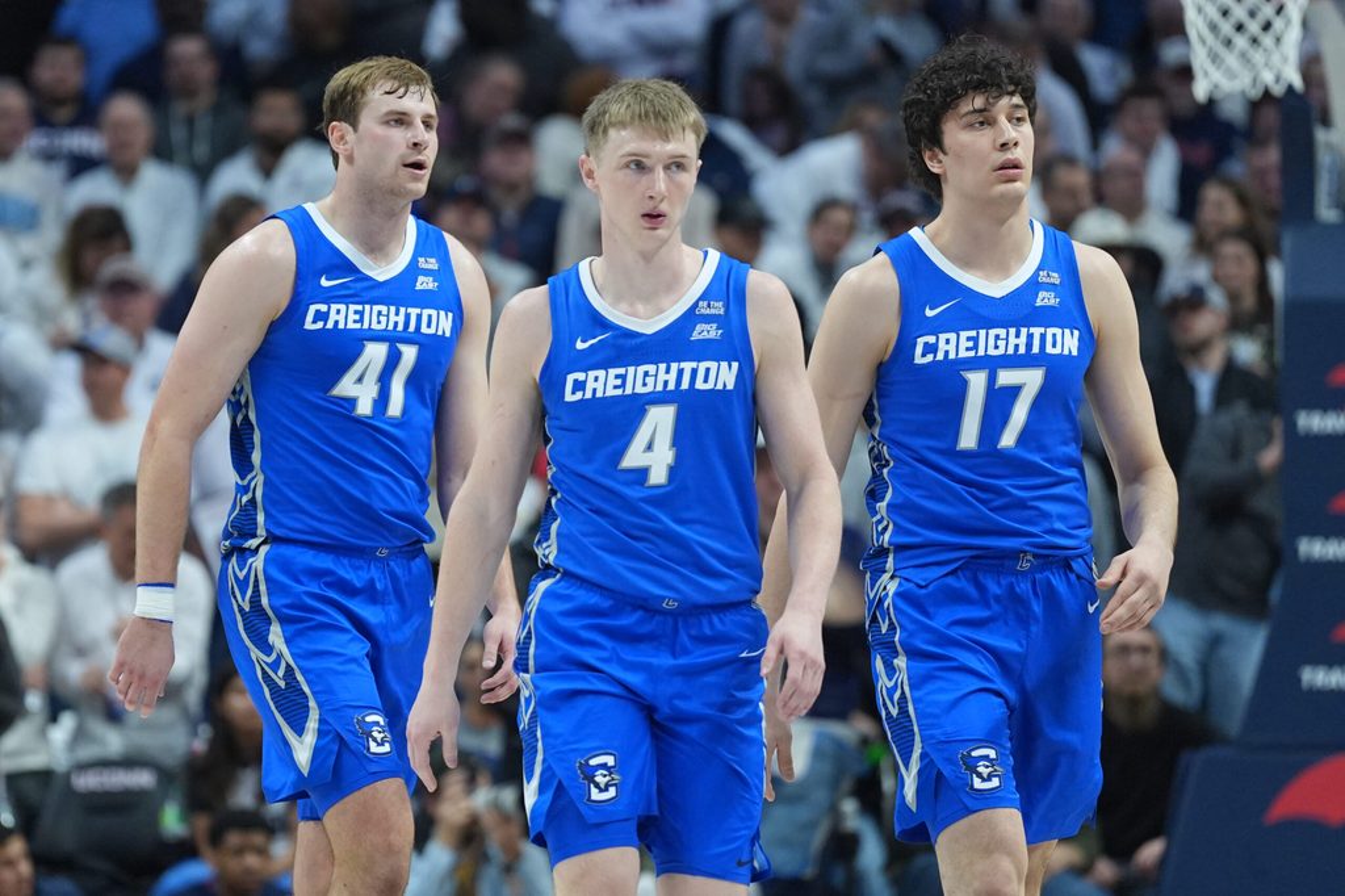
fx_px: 7469
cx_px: 672
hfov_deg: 10.3
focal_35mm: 200
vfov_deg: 6.9
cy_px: 448
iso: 2500
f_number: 2.8
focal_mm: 200
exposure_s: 1/1600
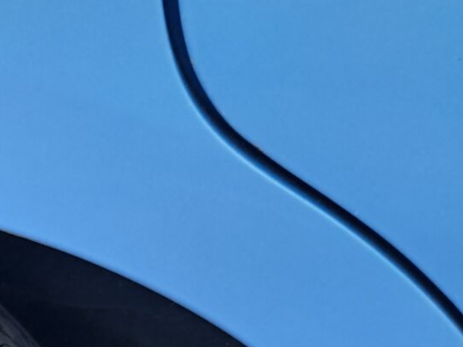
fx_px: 1524
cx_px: -490
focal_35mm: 114
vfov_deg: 11.7
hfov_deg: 14.2
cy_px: 680
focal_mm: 5.23
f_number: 1.8
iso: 50
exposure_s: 1/491
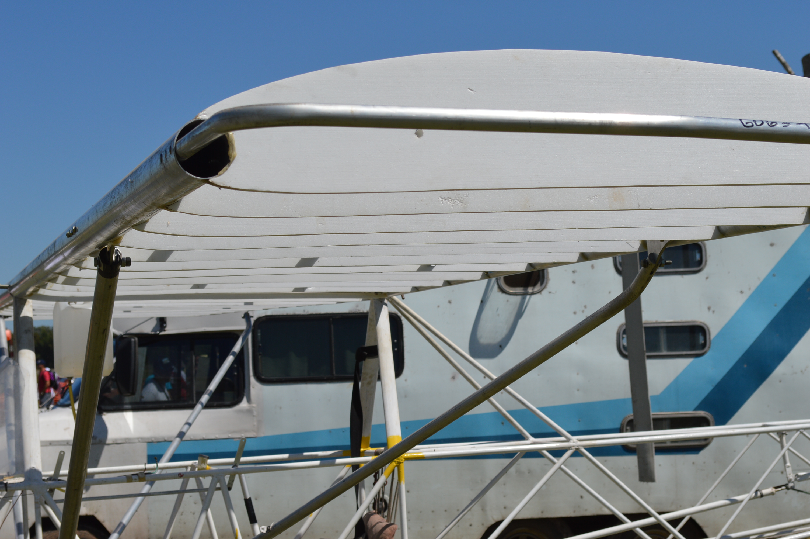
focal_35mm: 82
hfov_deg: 24.6
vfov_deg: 16.5
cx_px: 405
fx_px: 1855
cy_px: 270
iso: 100
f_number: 10
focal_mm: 55
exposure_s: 1/400
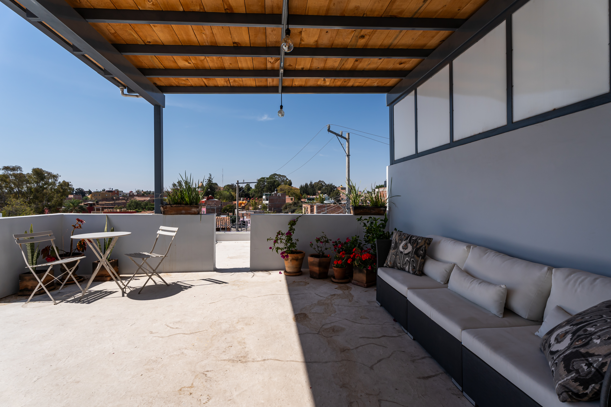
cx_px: 306
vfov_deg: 73.7
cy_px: 204
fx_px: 272
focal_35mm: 16
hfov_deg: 96.7
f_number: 10
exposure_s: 1/1600
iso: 320
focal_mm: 16
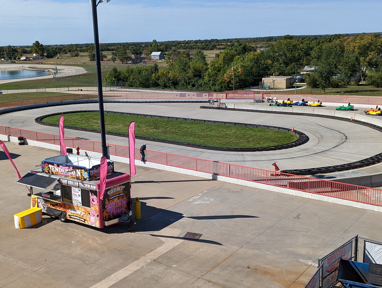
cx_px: 167
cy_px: 132
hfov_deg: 46.6
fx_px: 442
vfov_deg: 36.0
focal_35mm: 40
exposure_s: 1/2217
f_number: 1.85
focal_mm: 6.81
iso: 42
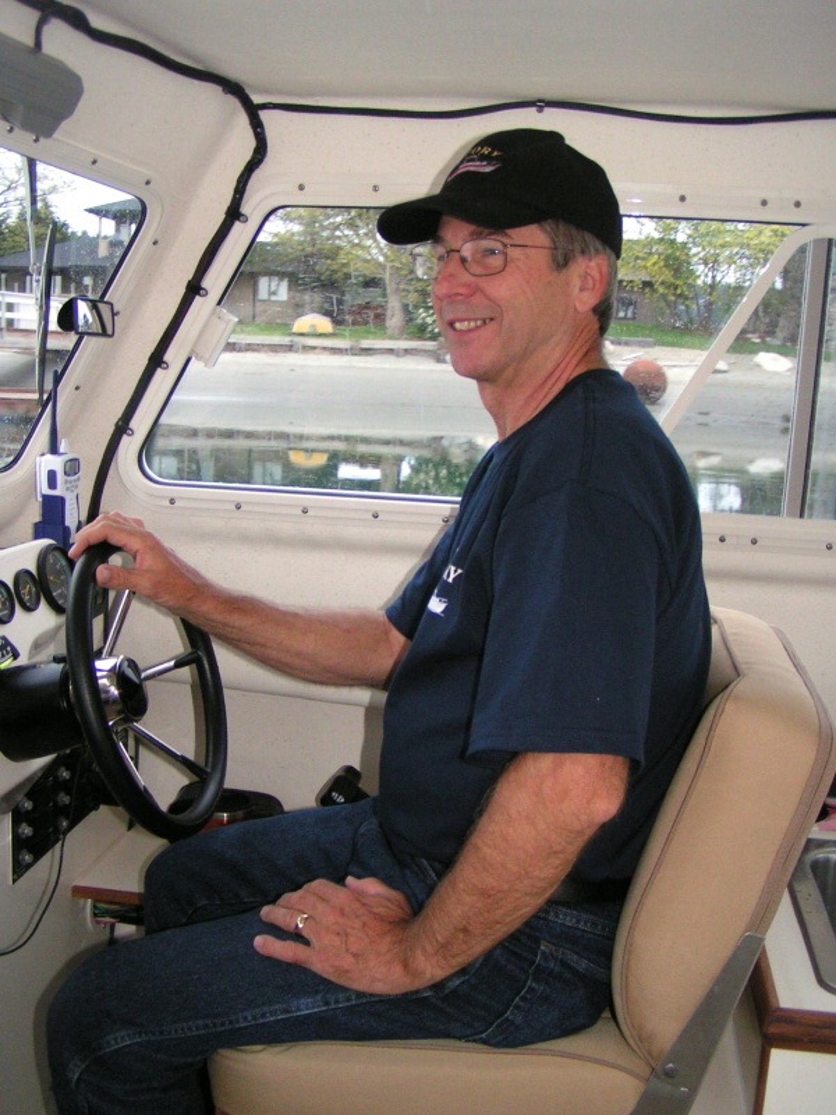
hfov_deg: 37.7
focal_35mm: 38
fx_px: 1224
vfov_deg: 49.0
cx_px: 418
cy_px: 558
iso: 200
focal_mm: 5.8
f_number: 2.8
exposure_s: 1/40
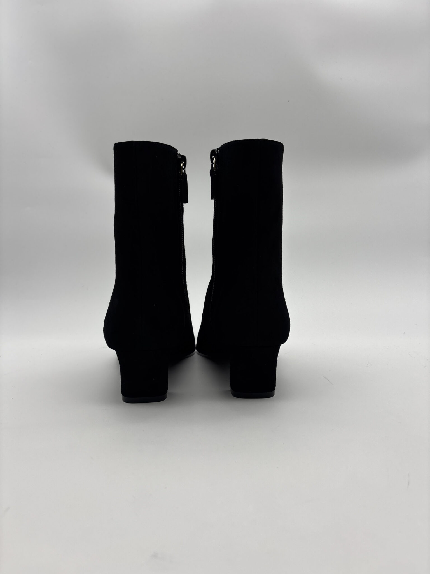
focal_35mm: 26
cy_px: 287
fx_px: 431
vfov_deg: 67.3
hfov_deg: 53.1
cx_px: 215
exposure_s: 1/792
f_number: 1.6
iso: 50
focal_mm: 5.96
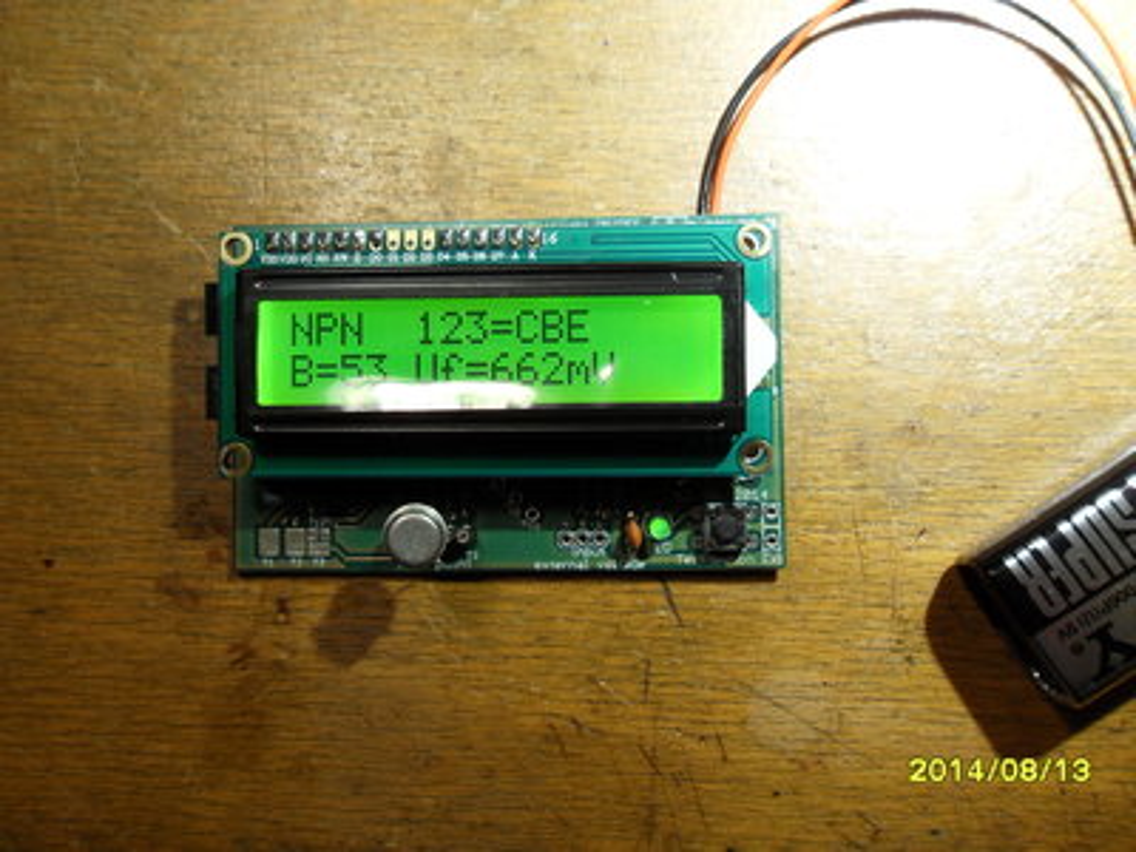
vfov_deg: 40.7
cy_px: 426
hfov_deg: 52.6
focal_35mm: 35
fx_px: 1149
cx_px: 568
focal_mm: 6.3
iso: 160
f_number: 3.5
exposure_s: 1/45
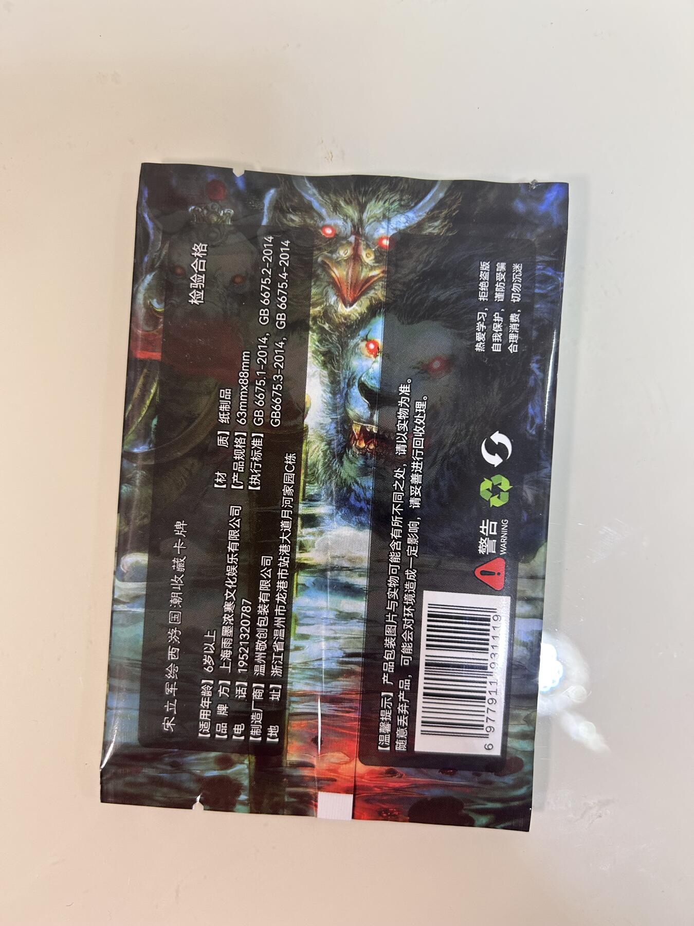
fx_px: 695
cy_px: 463
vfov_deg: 67.3
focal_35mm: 26
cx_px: 347
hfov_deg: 53.1
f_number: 1.5
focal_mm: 5.7
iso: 100
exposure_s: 1/50
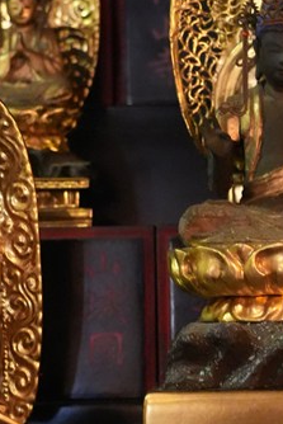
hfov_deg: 9.6
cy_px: 292
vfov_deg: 14.5
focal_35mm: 141
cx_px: 303
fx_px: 1661
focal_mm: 46
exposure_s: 1/30
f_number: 4
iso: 12800
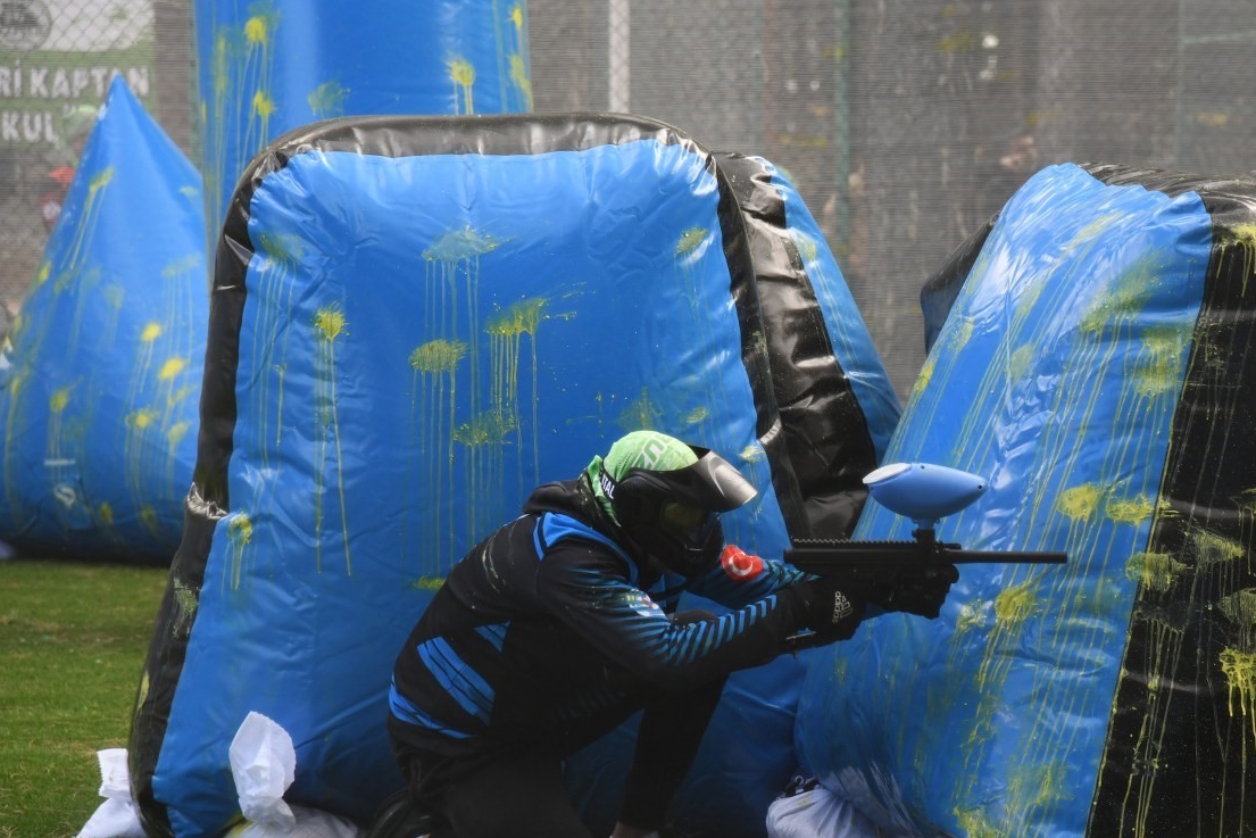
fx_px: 5966
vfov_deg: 8.0
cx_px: 872
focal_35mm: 171
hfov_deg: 12.0
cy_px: 514
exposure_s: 1/500
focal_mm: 120
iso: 1250
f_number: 5.6
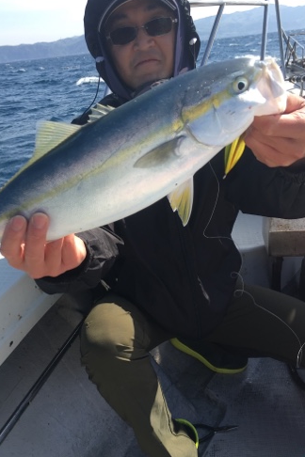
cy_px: 227
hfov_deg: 42.3
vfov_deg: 60.3
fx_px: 394
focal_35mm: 31
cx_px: 137
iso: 25
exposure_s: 1/746
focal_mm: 4.15
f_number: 2.2
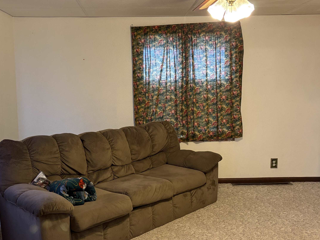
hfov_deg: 50.1
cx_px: 143
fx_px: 342
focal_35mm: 37
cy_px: 120
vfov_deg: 38.7
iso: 320
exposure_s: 1/40
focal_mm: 5.96
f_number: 1.6
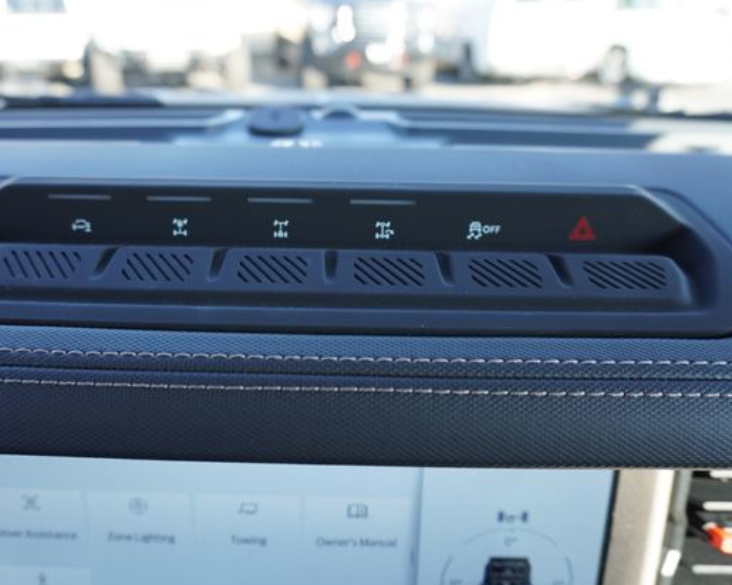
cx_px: 320
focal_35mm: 28
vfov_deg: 51.5
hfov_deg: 62.0
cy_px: 292
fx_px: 607
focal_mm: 16
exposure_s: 1/60
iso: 125
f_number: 4
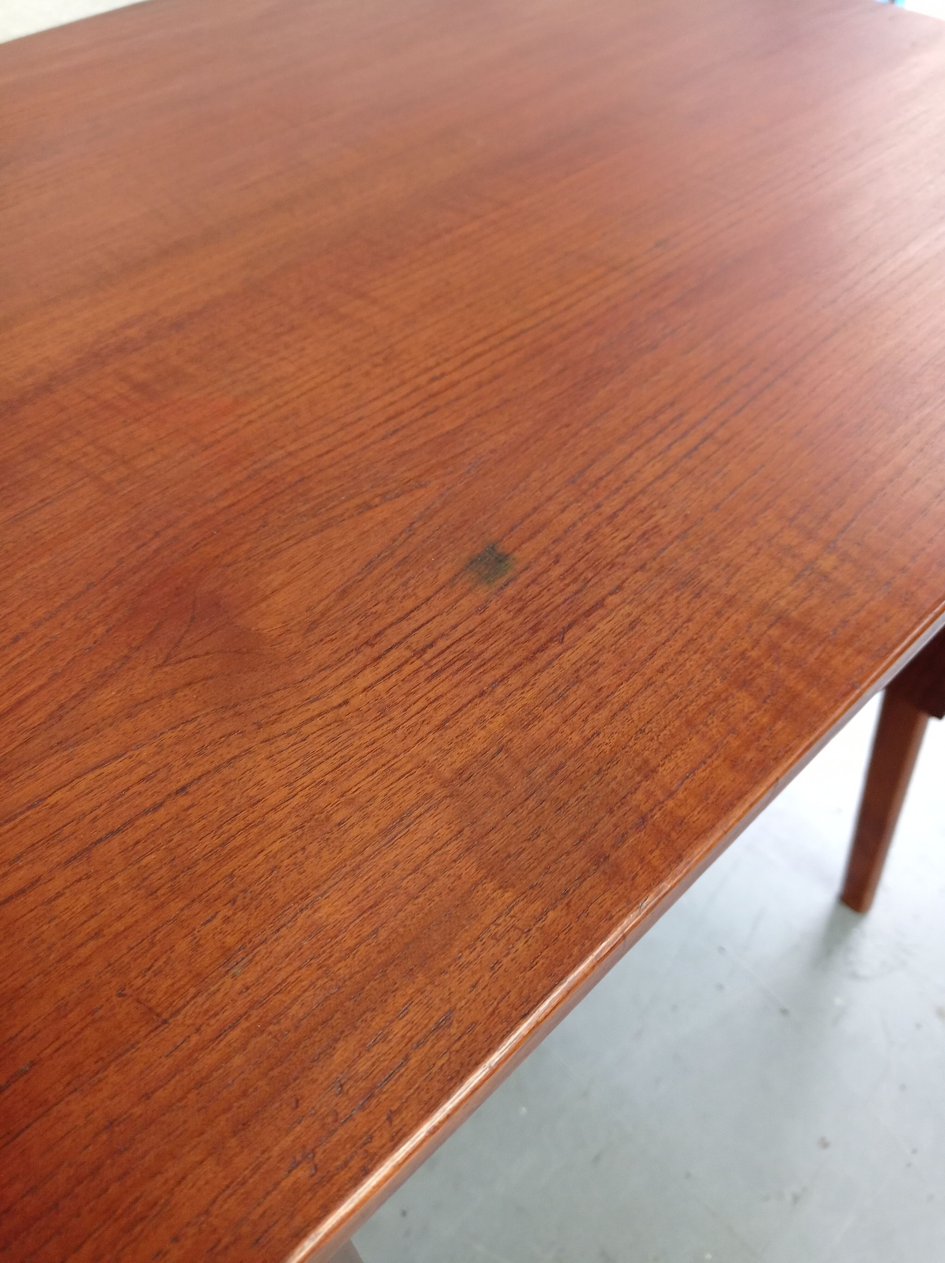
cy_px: 632
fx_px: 1021
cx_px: 472
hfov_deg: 49.7
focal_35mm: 28
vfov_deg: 63.5
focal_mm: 4.74
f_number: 1.79
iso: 464
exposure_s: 1/33.3
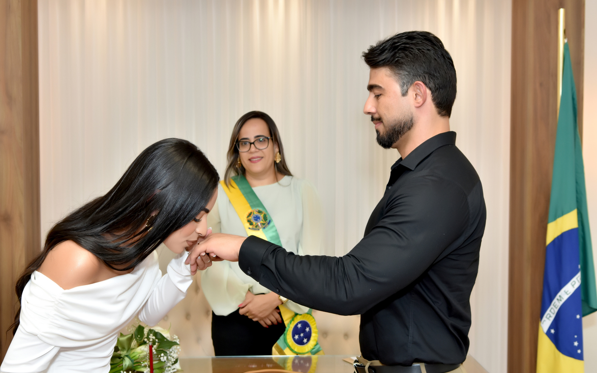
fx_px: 814
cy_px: 202
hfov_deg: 40.3
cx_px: 300
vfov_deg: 25.8
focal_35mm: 50
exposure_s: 1/80
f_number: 5
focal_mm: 32
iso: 640
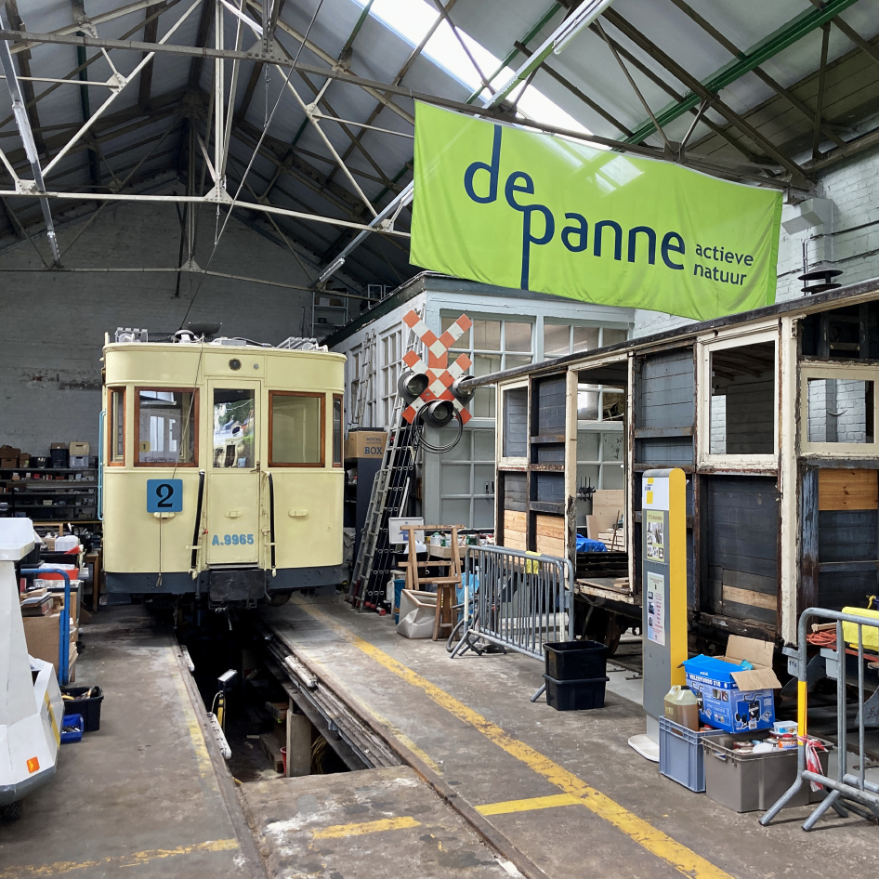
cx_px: 540
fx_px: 977
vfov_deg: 48.5
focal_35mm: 34
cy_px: 443
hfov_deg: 48.1
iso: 80
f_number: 1.8
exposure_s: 1/107
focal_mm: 3.99
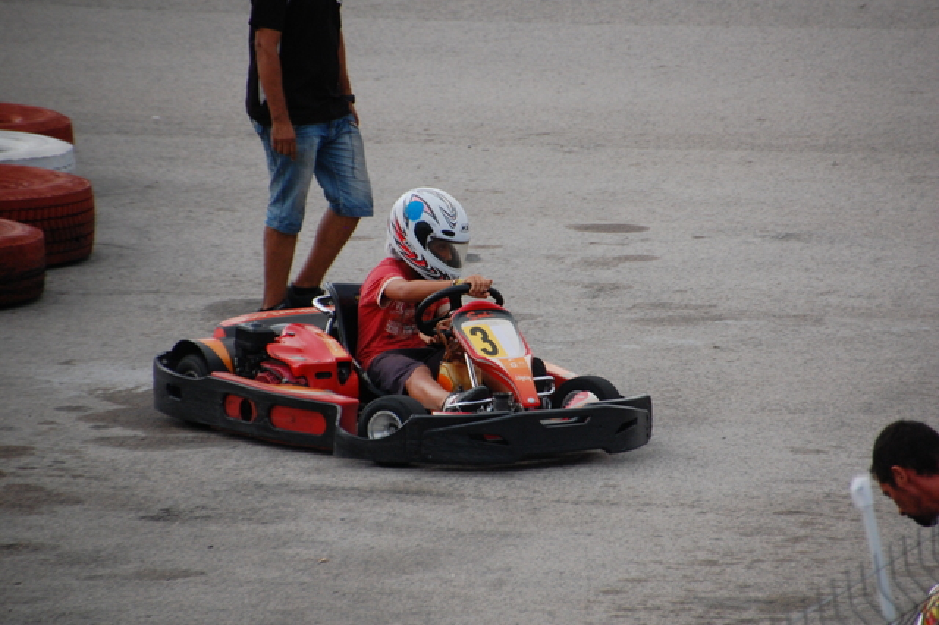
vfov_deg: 3.4
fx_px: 10558
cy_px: 312
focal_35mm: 405
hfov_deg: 5.1
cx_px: 470
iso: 800
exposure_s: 1/160
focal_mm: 270
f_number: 6.3
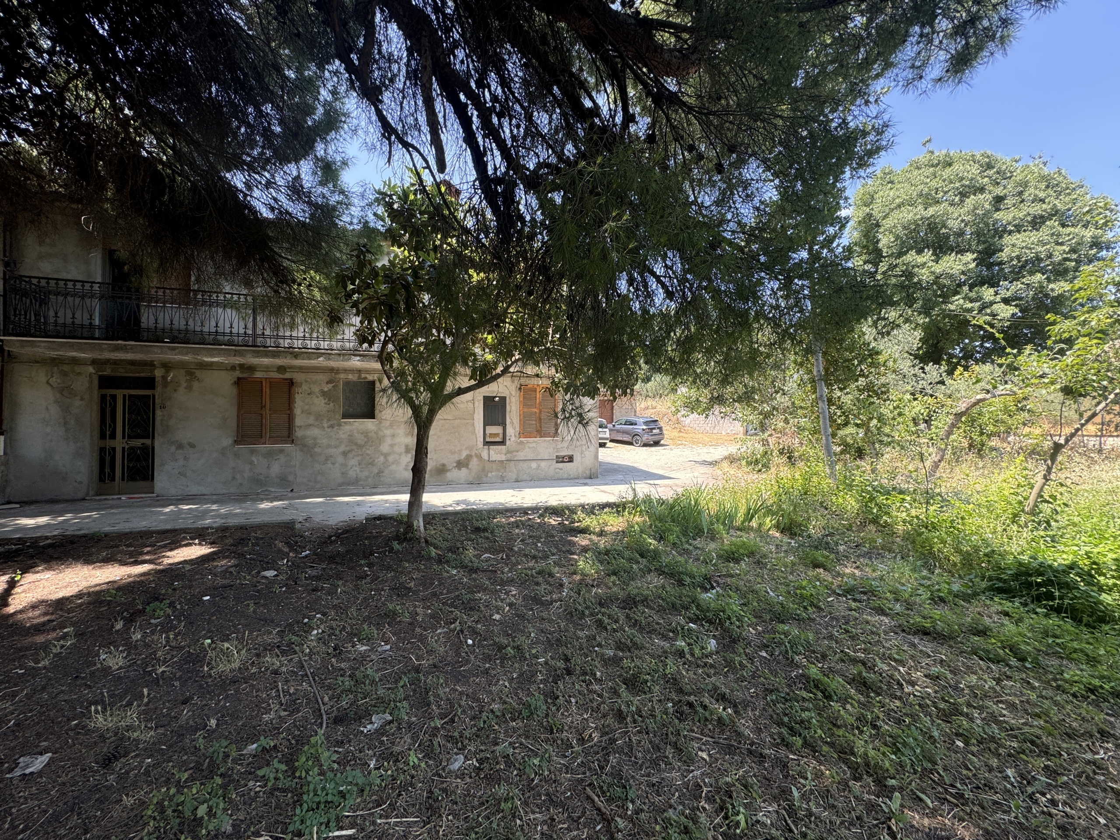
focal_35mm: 14
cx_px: 560
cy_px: 420
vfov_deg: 85.7
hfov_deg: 102.1
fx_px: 453
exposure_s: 1/249
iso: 40
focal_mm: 2.22
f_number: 2.2
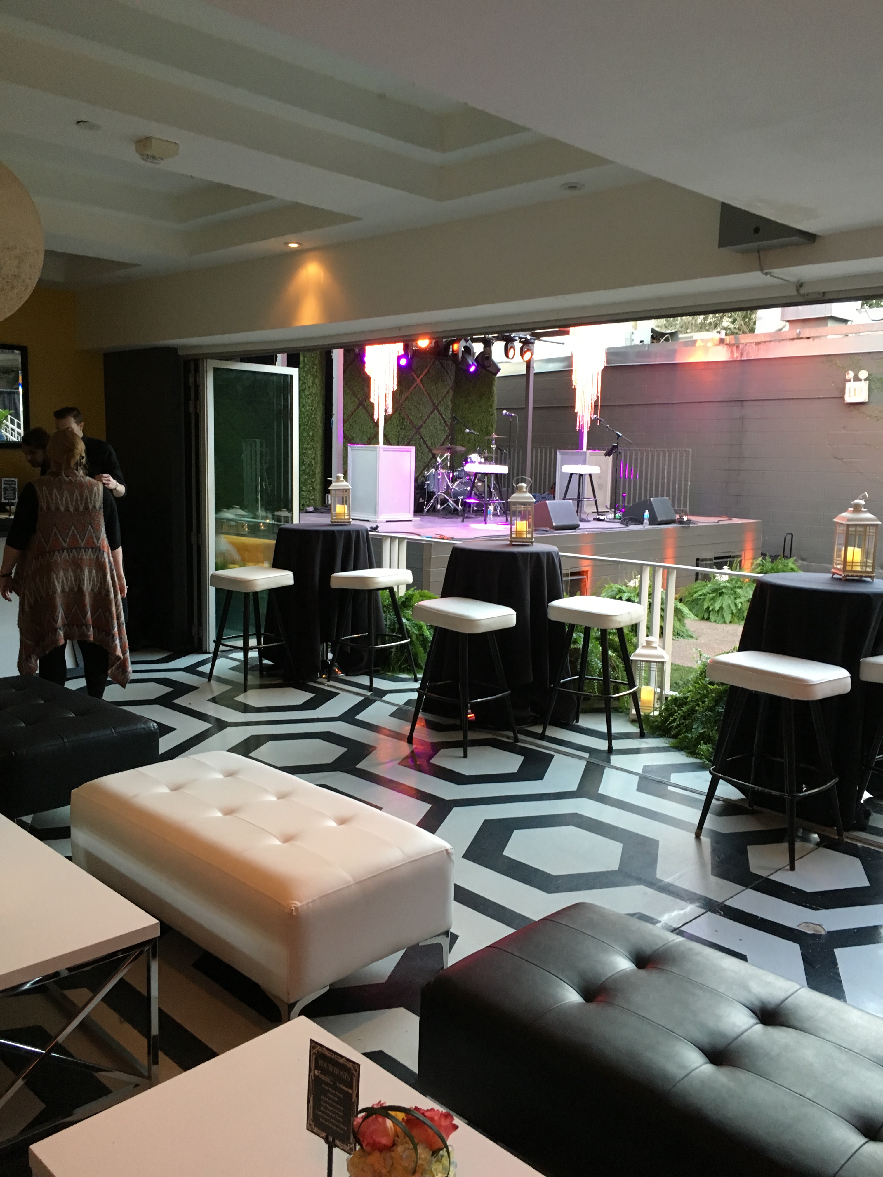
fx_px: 986
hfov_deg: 48.2
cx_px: 442
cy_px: 588
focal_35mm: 29
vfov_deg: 61.7
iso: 125
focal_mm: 4.15
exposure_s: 1/30
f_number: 2.2
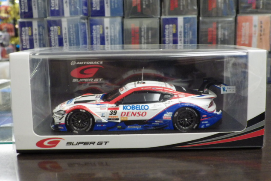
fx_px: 324
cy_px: 96
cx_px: 135
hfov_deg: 45.4
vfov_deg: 31.2
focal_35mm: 43
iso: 800
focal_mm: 7.4
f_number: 3.6
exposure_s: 1/45
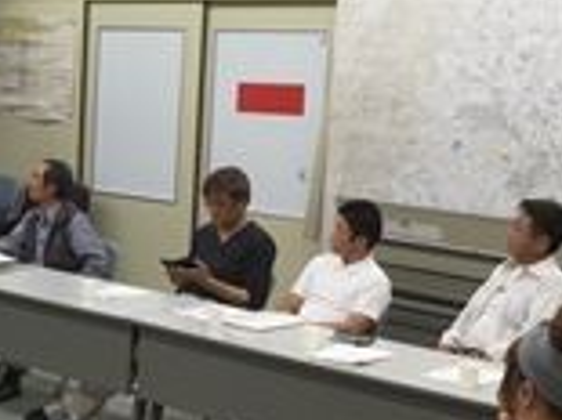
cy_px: 290
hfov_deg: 22.7
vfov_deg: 17.5
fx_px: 1363
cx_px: 44
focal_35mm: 84
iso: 32
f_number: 2.2
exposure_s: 1/60
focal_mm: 4.15
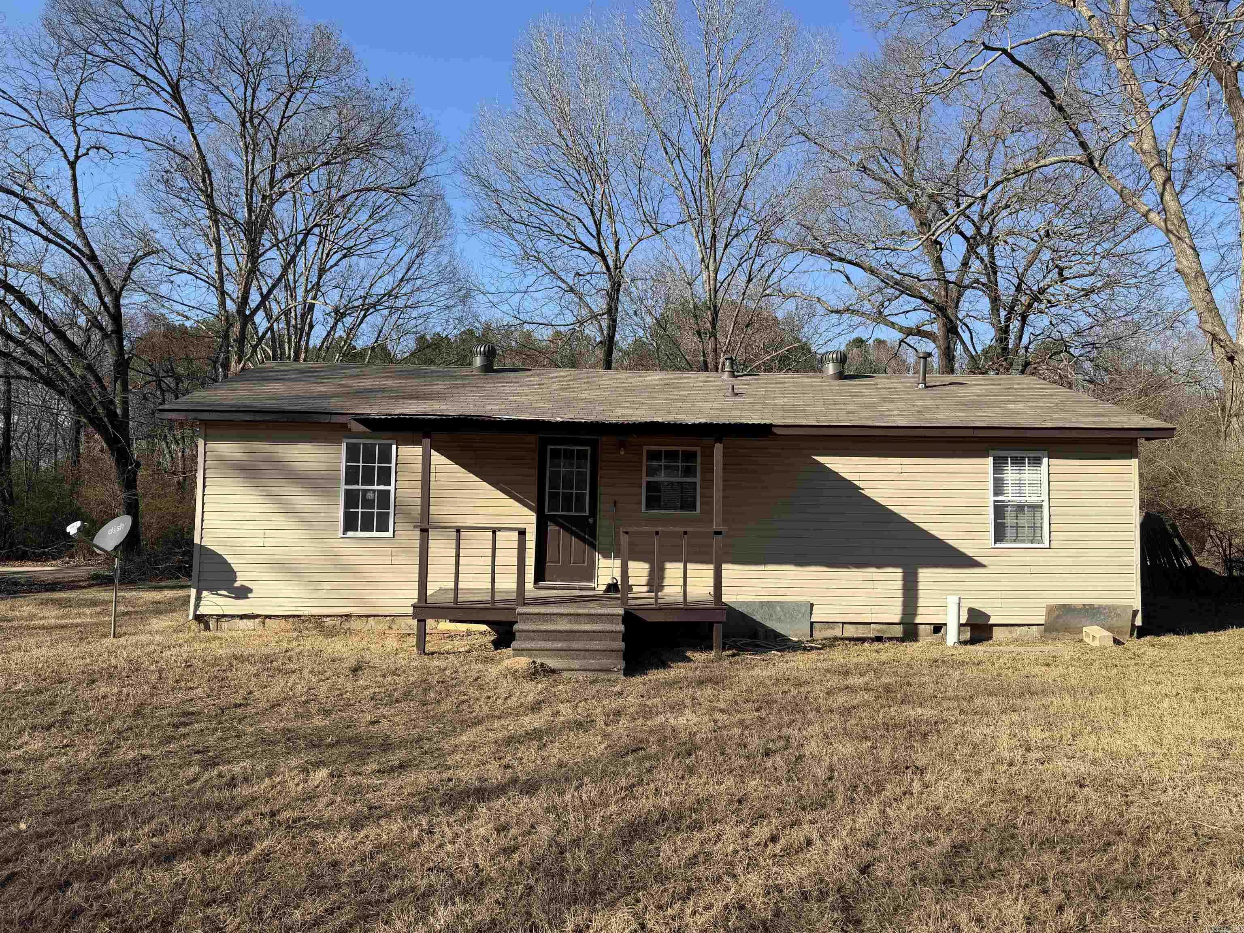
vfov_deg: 56.8
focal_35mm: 24
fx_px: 862
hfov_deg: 71.6
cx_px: 622
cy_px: 466
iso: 80
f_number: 1.78
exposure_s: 1/3425
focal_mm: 6.76
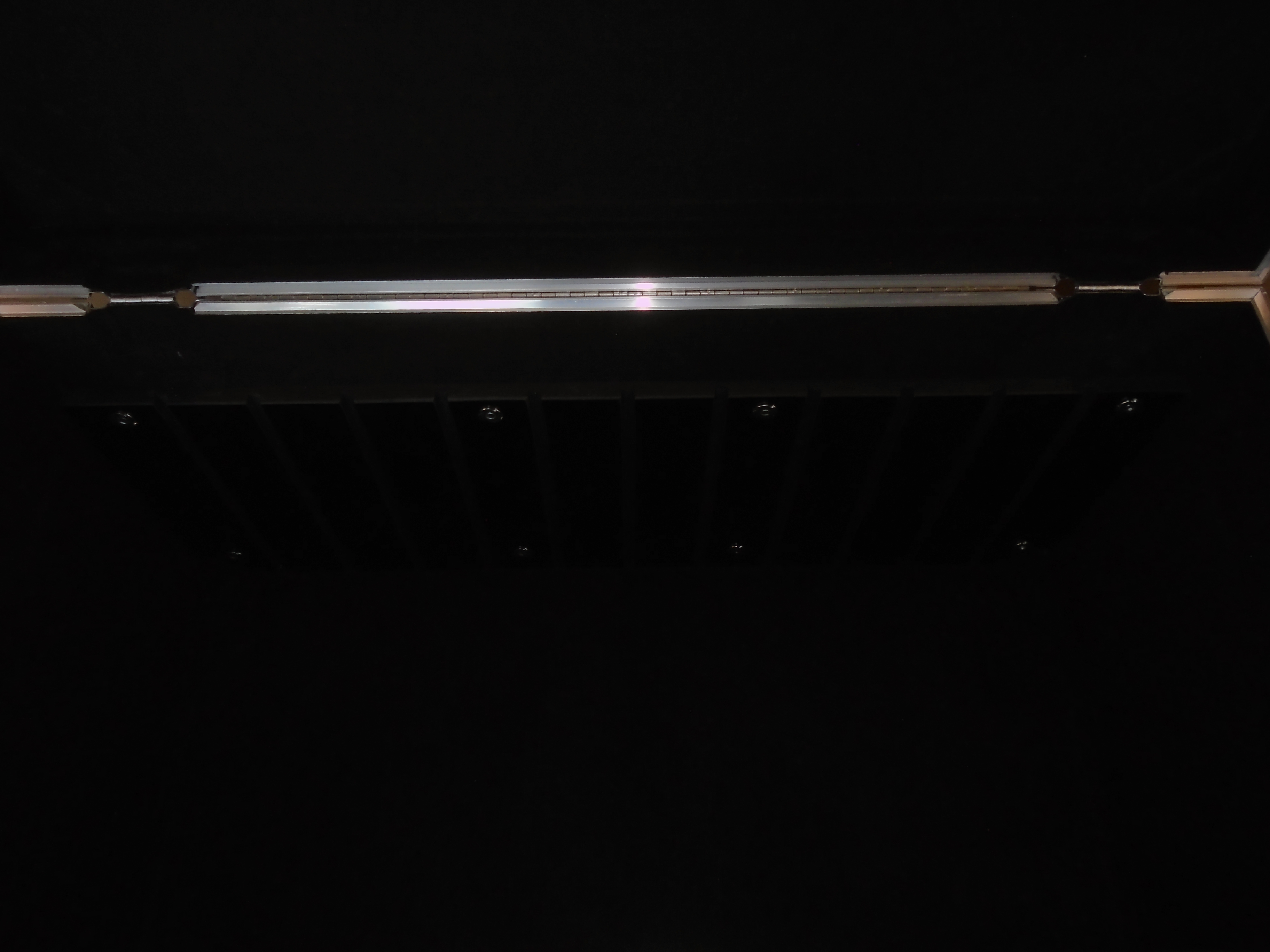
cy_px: 476
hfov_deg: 67.3
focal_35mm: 26
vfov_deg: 53.1
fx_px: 954
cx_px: 635
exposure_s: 1/30
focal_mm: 4.6
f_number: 3.2
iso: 200
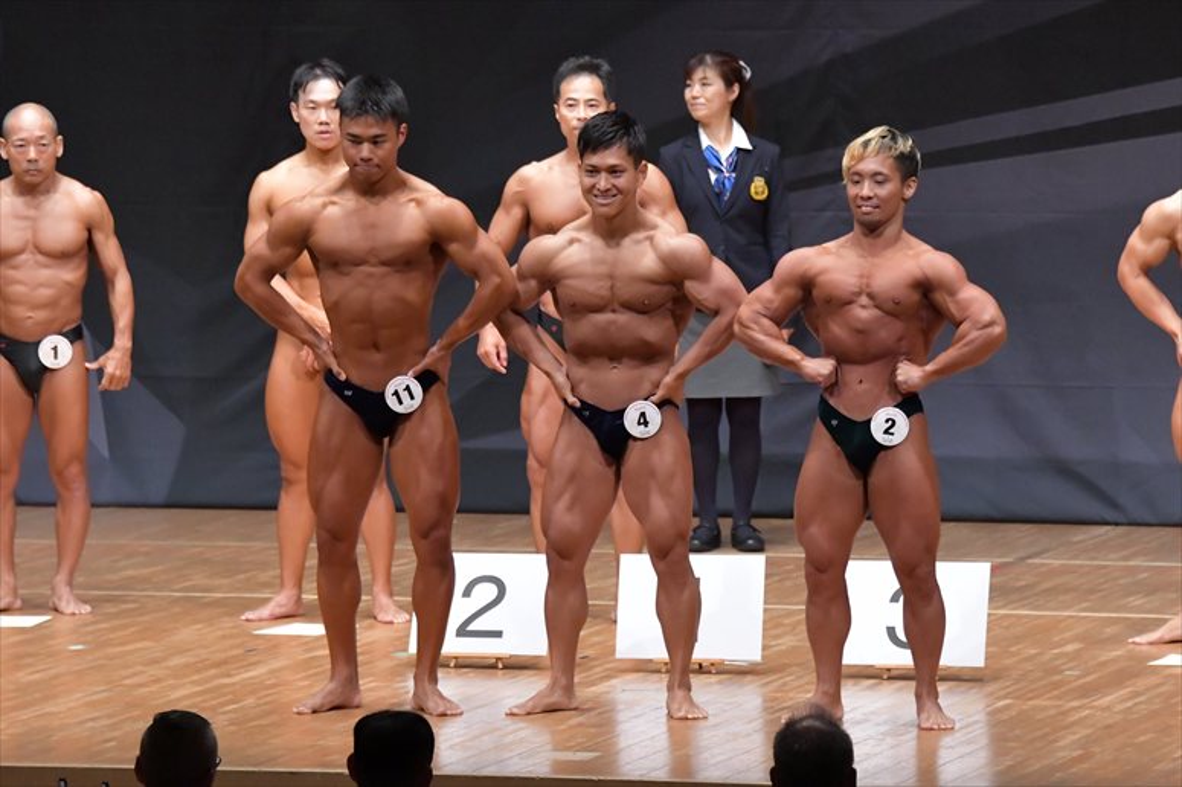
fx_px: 8369
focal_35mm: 255
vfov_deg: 5.4
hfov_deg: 8.1
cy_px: 394
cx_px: 591
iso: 8000
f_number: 5.6
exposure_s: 1/400
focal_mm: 170
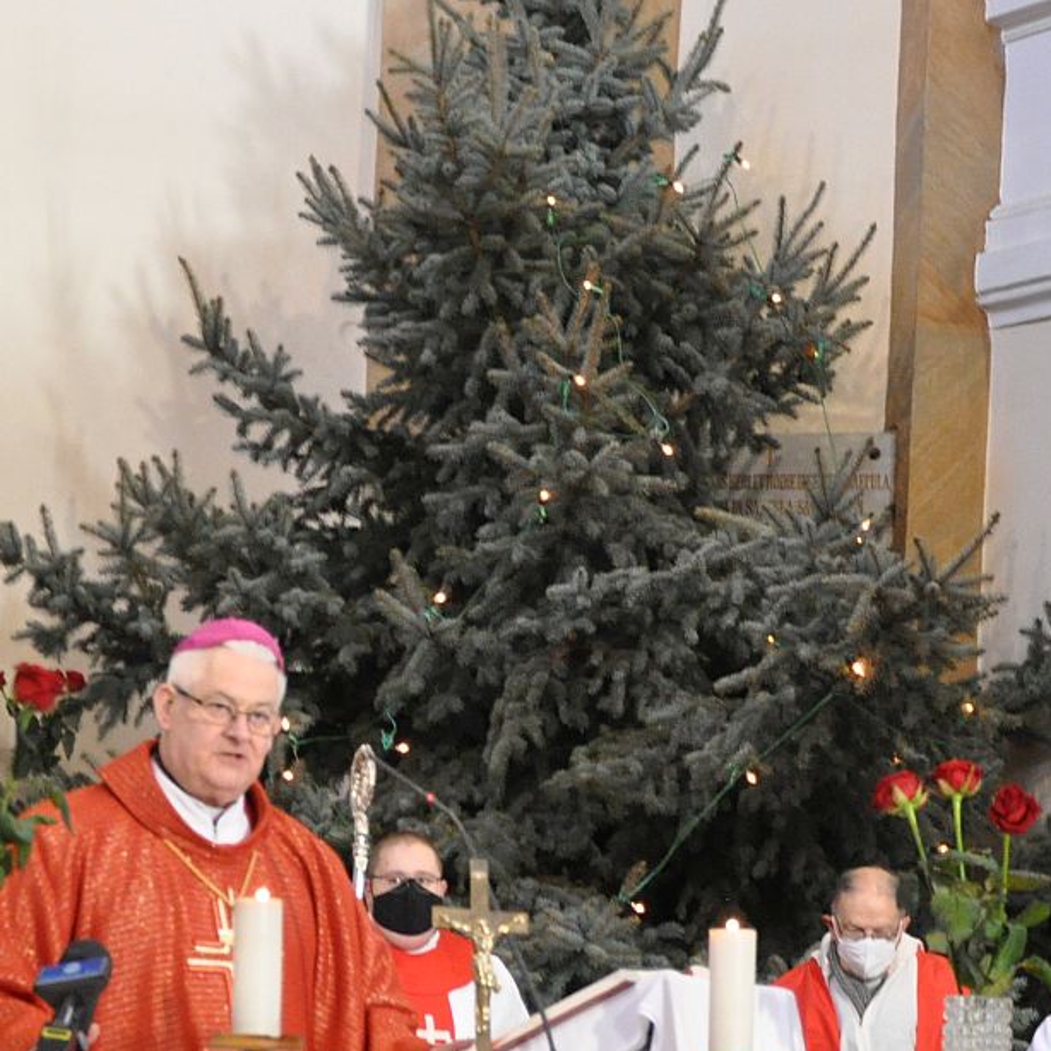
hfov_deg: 13.7
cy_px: 748
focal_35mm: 127
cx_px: 445
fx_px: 4362
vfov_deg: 13.7
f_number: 5
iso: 1600
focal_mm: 34
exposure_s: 1/50
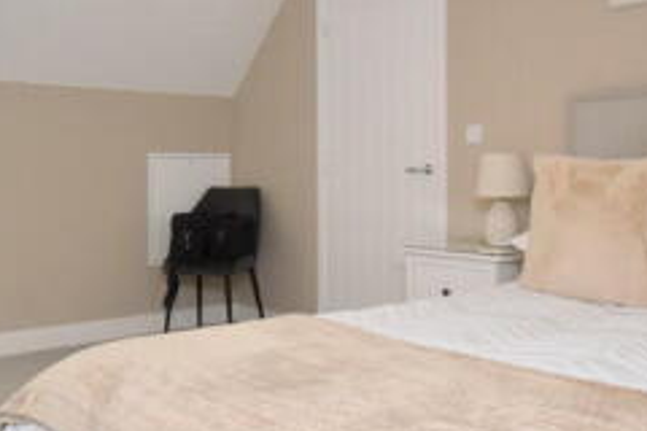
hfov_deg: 47.4
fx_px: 737
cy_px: 174
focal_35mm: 41
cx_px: 338
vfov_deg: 32.5
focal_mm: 10
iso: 720
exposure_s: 1/200
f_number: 5
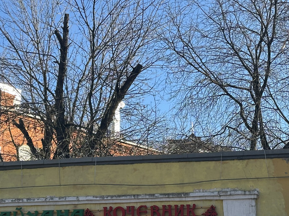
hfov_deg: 22.2
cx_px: 119
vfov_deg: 16.7
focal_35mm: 88
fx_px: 734
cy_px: 134
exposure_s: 1/1565
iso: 64
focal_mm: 6.86
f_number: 1.78
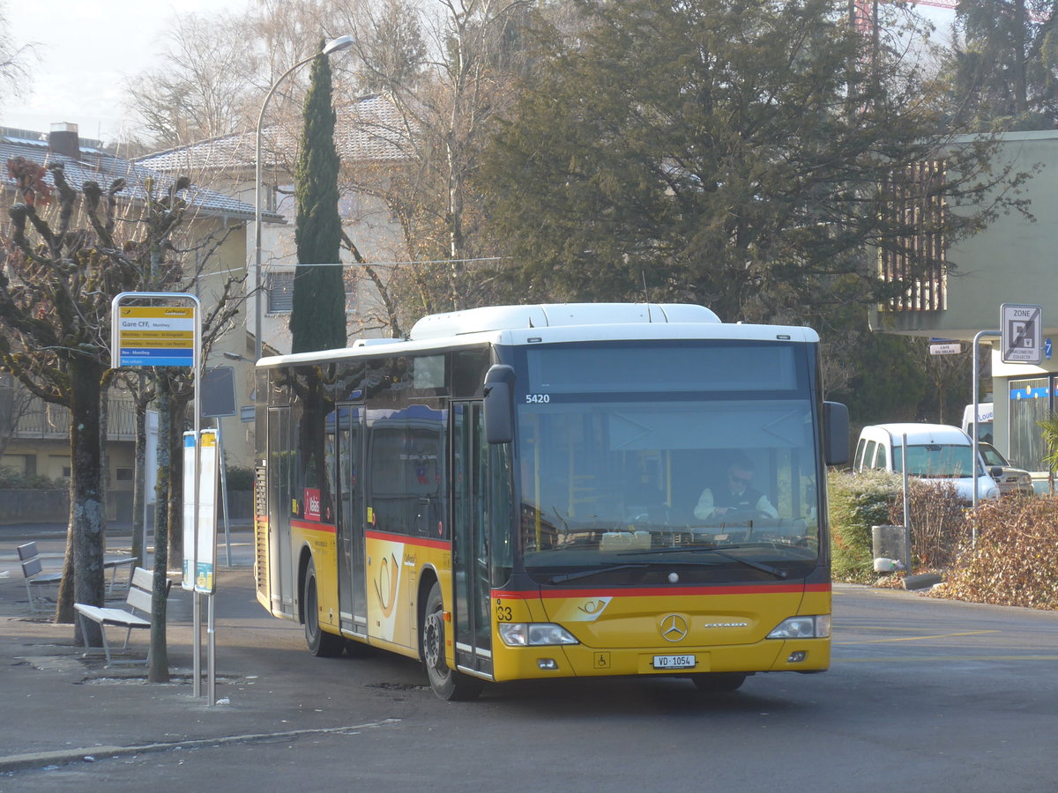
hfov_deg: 14.9
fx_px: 4034
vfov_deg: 11.2
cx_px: 529
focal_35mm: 132
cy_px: 396
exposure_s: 1/100
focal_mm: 25.7
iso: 100
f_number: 5.3
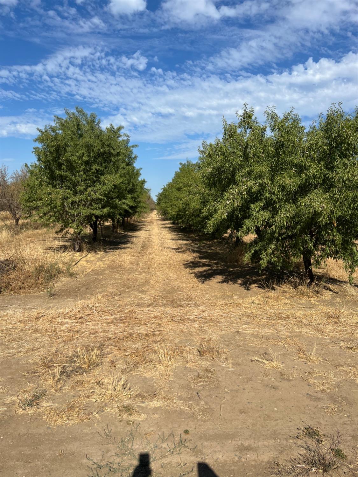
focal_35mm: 26
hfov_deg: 53.1
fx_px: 359
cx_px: 179
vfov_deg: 67.3
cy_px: 238
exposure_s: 1/5882
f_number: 1.5
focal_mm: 5.7
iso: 50
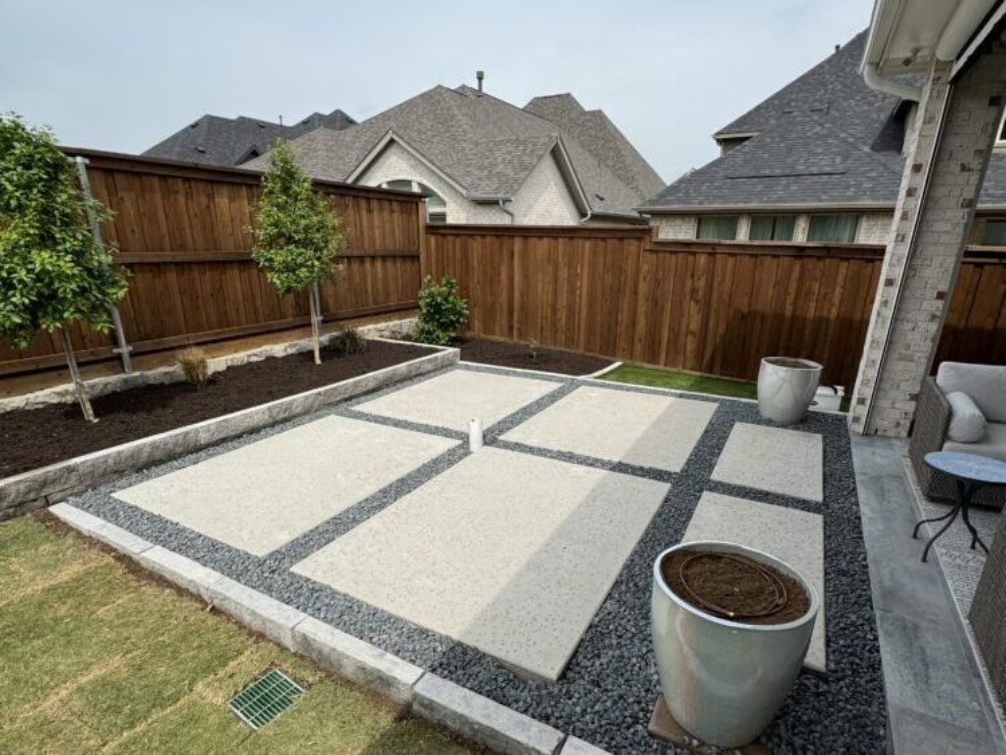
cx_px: 503
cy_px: 378
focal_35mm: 14
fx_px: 407
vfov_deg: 85.7
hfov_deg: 102.0
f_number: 2.2
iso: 50
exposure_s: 1/2208
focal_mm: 2.22
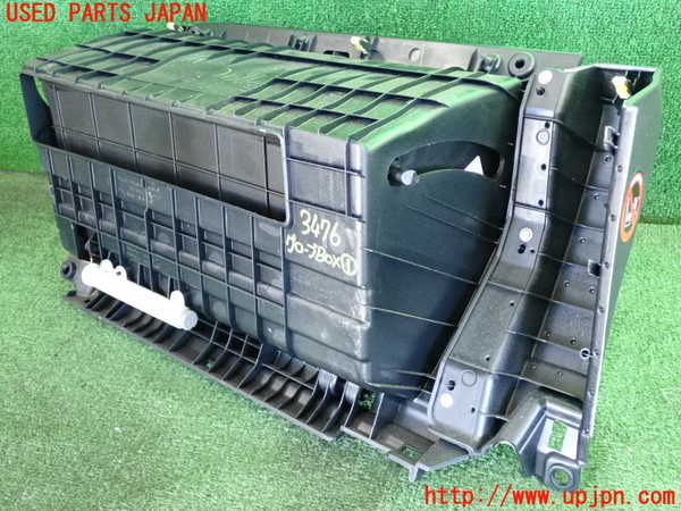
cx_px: 340
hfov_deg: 45.8
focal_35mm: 41
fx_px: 807
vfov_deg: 35.1
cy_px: 256
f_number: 2.8
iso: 2000
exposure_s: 1/125
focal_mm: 7.31
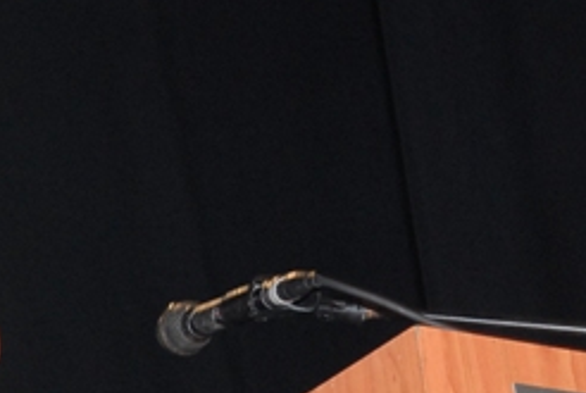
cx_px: -213
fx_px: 2544
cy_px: 489
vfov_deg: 8.7
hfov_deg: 12.7
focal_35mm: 156
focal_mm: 34
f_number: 6.3
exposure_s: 1/60
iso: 640
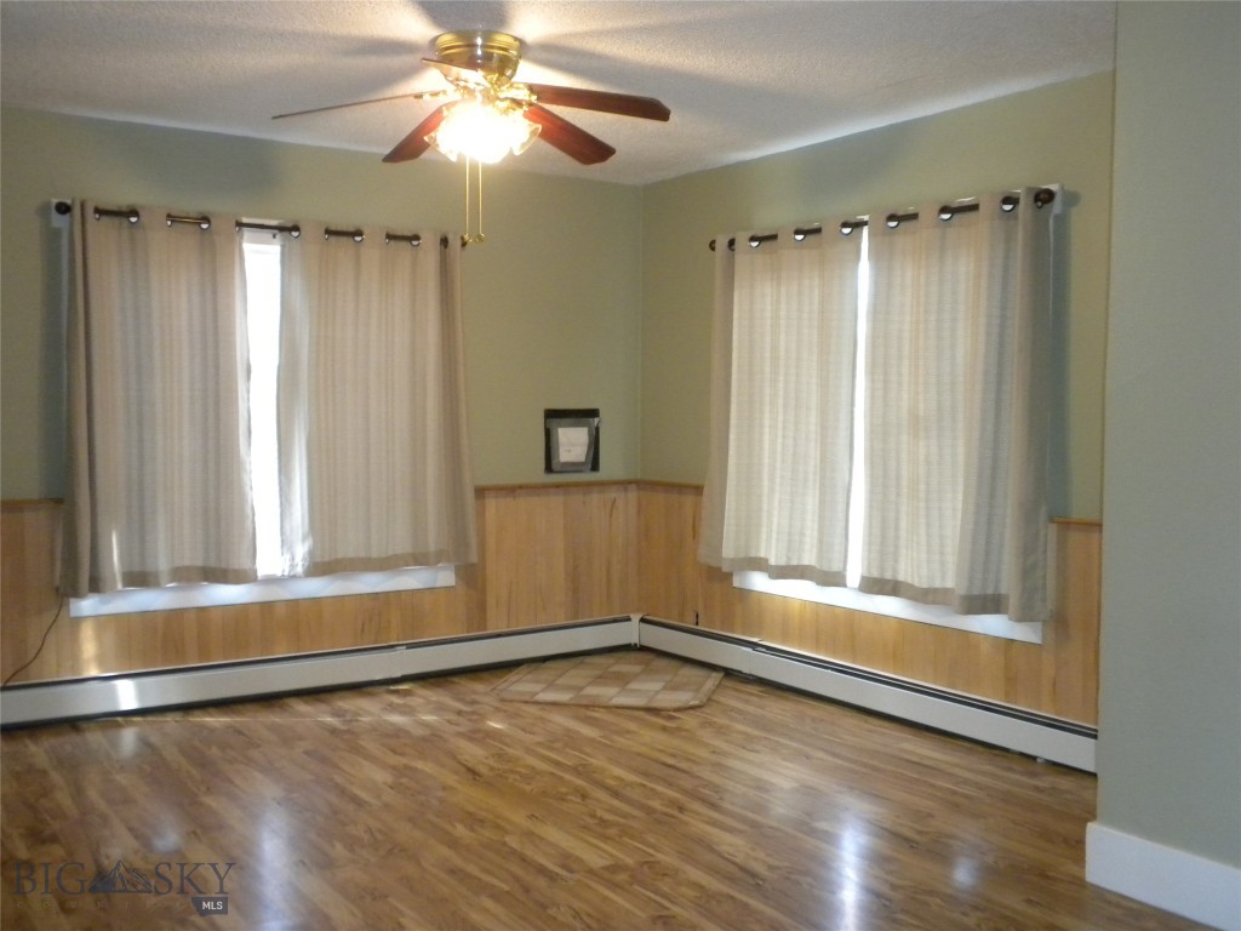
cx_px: 620
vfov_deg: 38.7
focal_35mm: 37
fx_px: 1326
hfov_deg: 50.1
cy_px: 466
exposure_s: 1/30.2
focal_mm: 6.6
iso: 400
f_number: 3.5
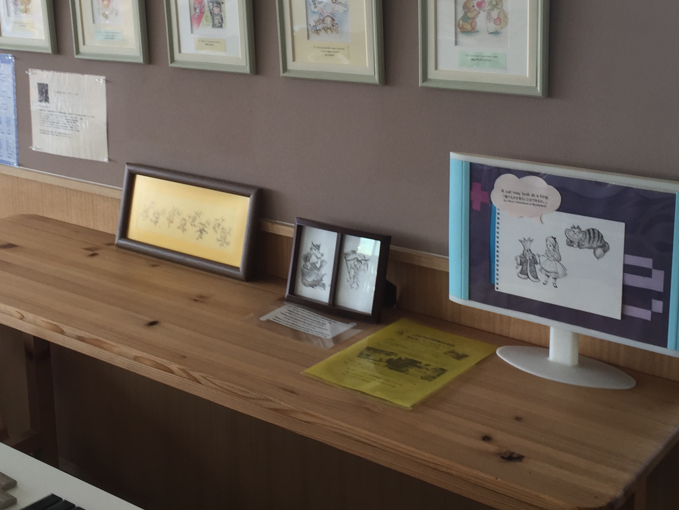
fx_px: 981
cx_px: 336
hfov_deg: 38.2
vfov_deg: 28.8
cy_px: 144
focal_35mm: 50
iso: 32
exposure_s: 1/40
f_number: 2.2
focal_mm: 4.15
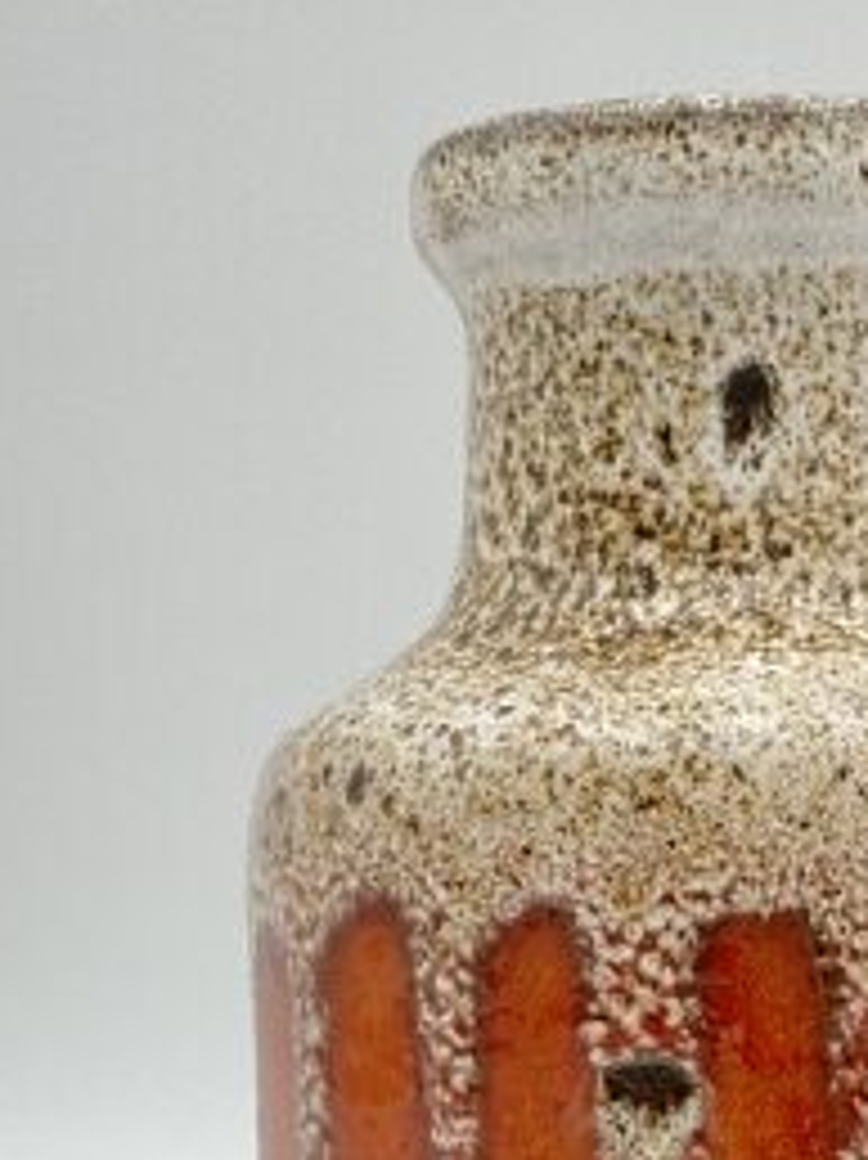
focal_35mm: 90
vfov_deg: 21.3
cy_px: 1034
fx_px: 3014
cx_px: 792
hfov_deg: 16.2
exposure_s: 1/120
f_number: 1.8
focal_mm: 3
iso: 20
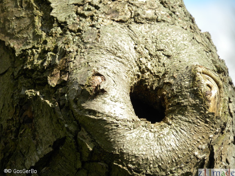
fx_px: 2885
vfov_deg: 3.5
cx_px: 118
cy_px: 88
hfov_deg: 4.7
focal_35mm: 425
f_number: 5
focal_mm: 75.7
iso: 64
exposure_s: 1/190
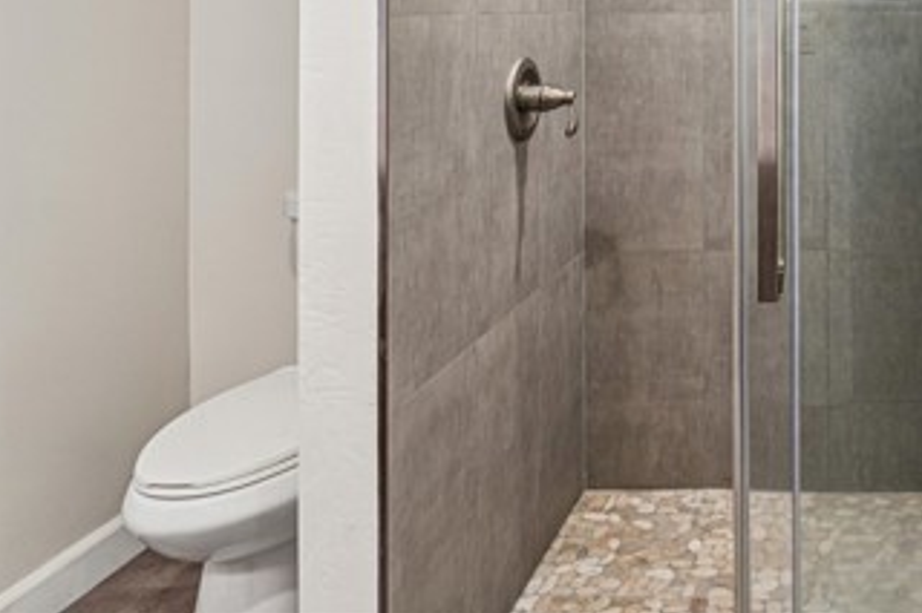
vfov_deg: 34.8
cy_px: 3
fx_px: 886
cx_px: 899
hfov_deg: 46.9
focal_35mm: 35
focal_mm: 17.3
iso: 100
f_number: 13
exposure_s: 1
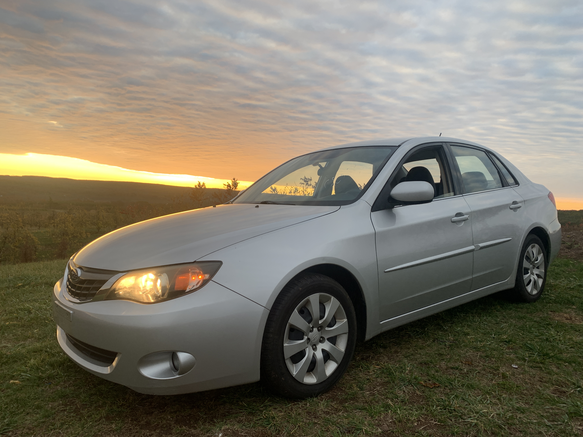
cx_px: 292
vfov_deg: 53.1
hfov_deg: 67.3
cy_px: 218
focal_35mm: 26
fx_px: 438
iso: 25
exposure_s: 1/122
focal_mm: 4.25
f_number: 1.8
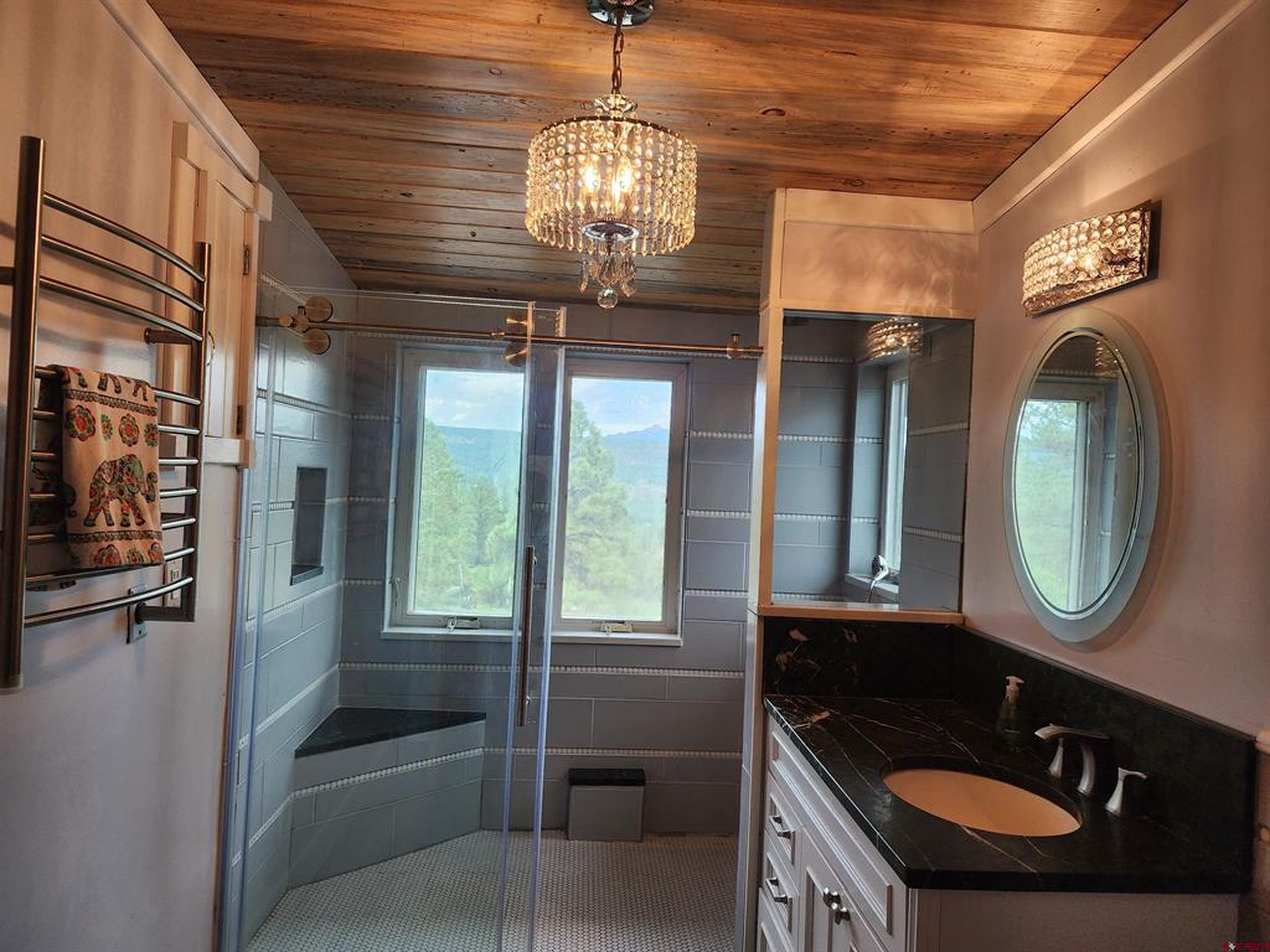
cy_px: 476
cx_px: 635
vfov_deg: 58.9
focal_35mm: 23
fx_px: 844
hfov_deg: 73.9
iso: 80
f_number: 1.8
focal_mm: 6.4
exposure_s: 1/120
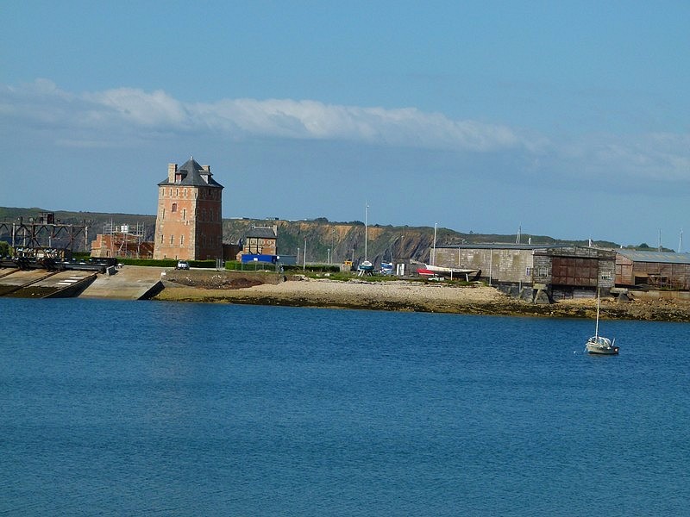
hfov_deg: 16.6
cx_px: 345
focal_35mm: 119
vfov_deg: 12.5
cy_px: 258
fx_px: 2372
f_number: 4
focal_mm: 21.5
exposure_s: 1/1300
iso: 100
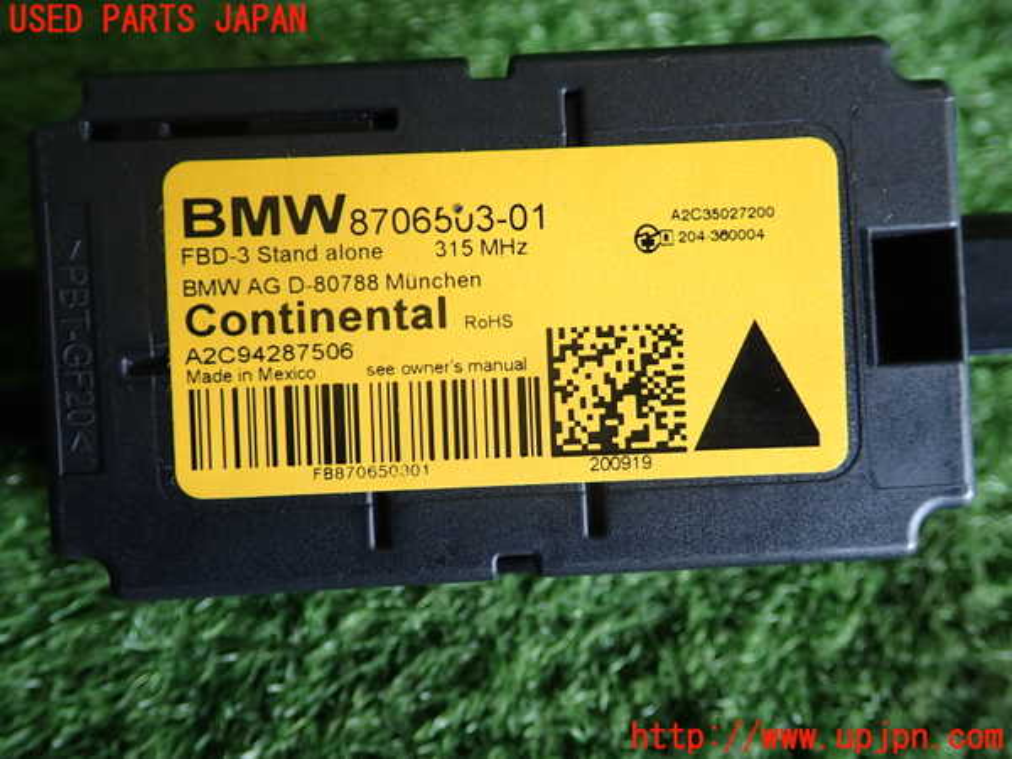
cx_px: 506
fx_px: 1052
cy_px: 380
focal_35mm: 36
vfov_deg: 39.7
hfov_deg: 51.4
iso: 200
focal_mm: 6.37
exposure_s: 1/60
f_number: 2.5
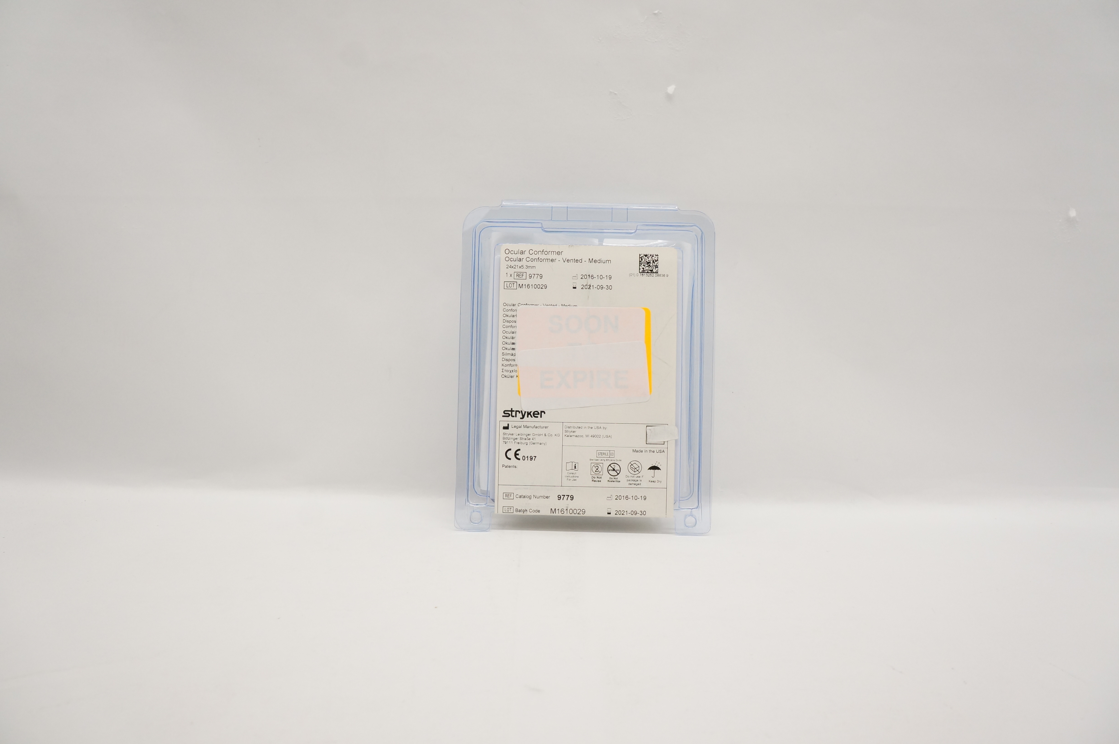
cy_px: 372
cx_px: 560
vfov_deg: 47.8
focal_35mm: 27
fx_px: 838
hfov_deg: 67.4
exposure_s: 1/200
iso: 800
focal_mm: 18
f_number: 6.3
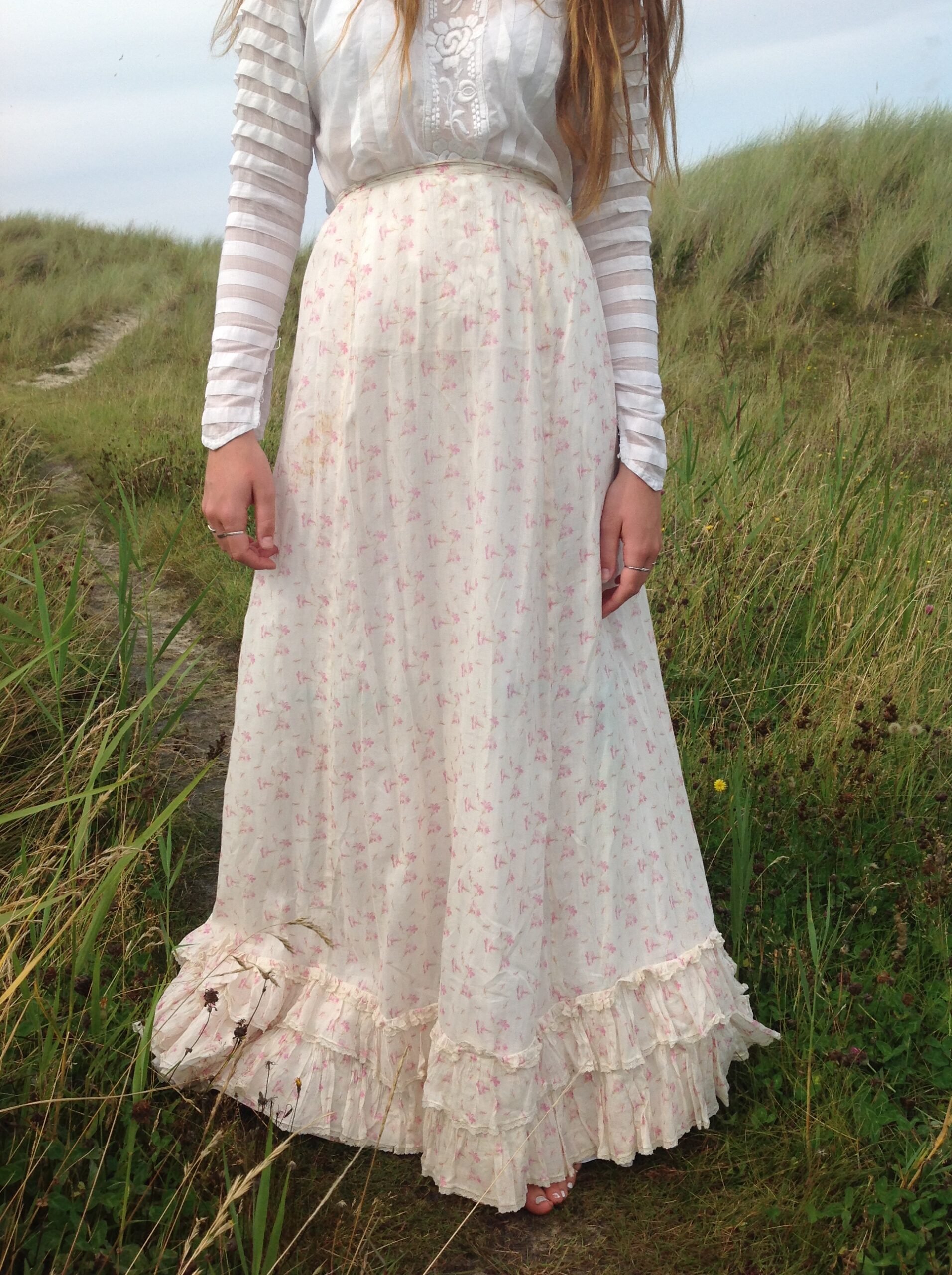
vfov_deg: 52.7
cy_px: 638
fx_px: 1287
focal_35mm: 35
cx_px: 476
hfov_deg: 40.6
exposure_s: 1/1890
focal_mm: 4.28
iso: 50
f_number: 2.4
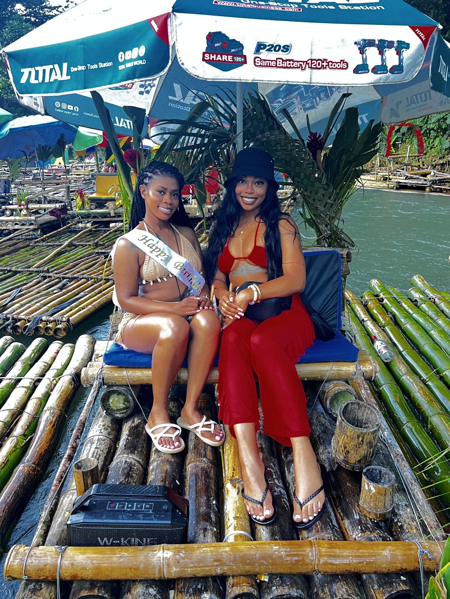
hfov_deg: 53.1
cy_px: 300
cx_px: 225
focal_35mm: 26
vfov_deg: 67.3
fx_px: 451
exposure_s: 1/60
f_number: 1.5
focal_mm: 5.7
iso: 200
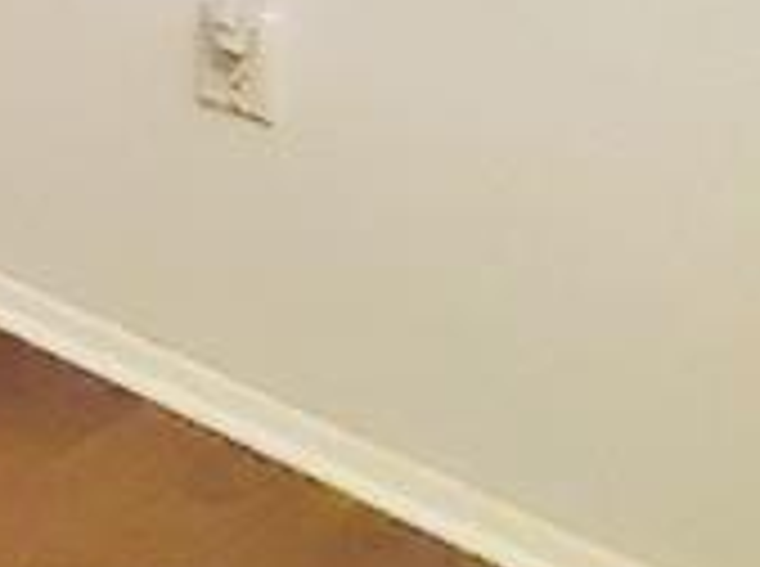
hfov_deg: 13.7
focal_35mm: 79
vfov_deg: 14.4
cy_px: -670
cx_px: -1210
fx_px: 1731
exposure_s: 1/30
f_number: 2.2
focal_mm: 1.8
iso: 800
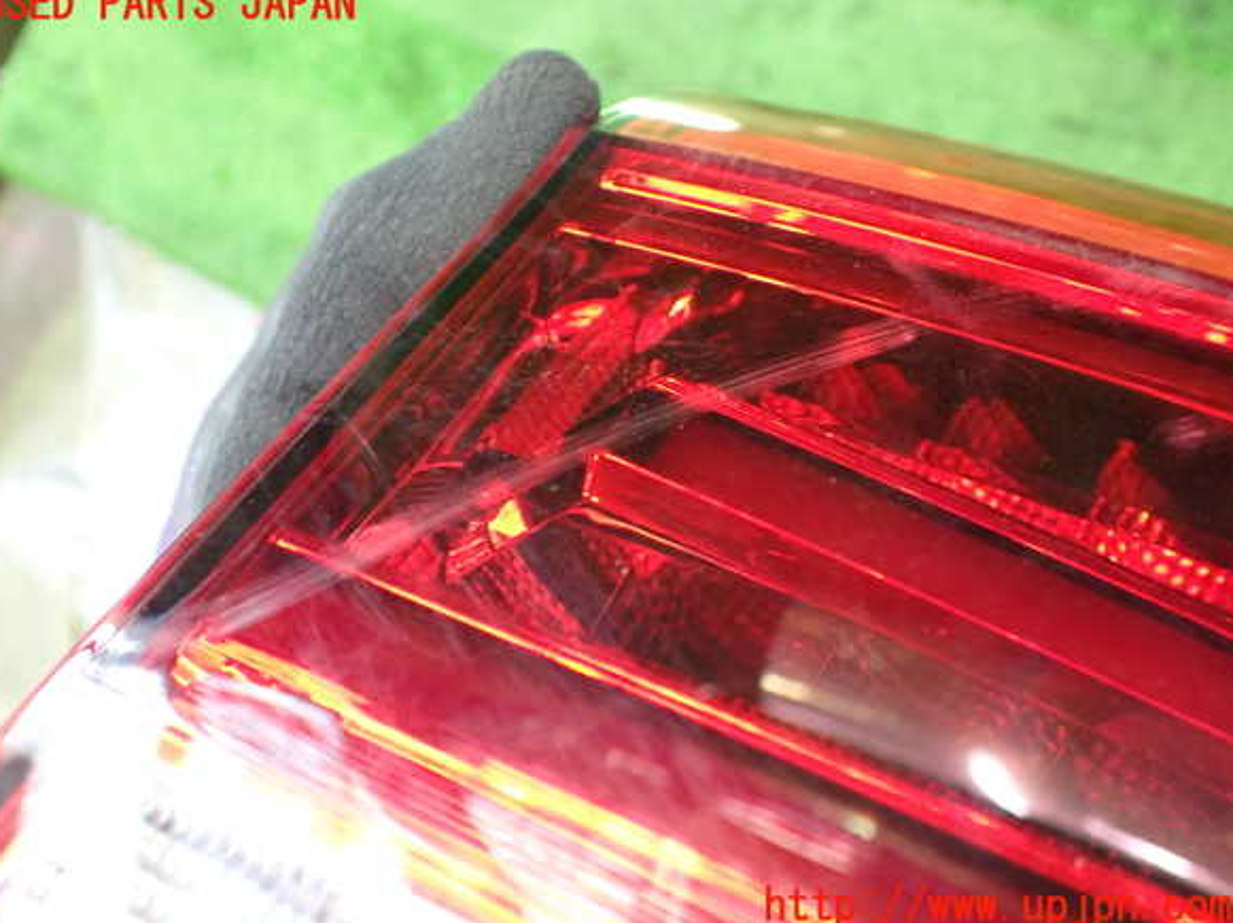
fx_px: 1104
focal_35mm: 31
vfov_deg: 45.4
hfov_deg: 58.4
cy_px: 456
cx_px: 607
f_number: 2.3
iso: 1250
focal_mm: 5.4
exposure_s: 1/30
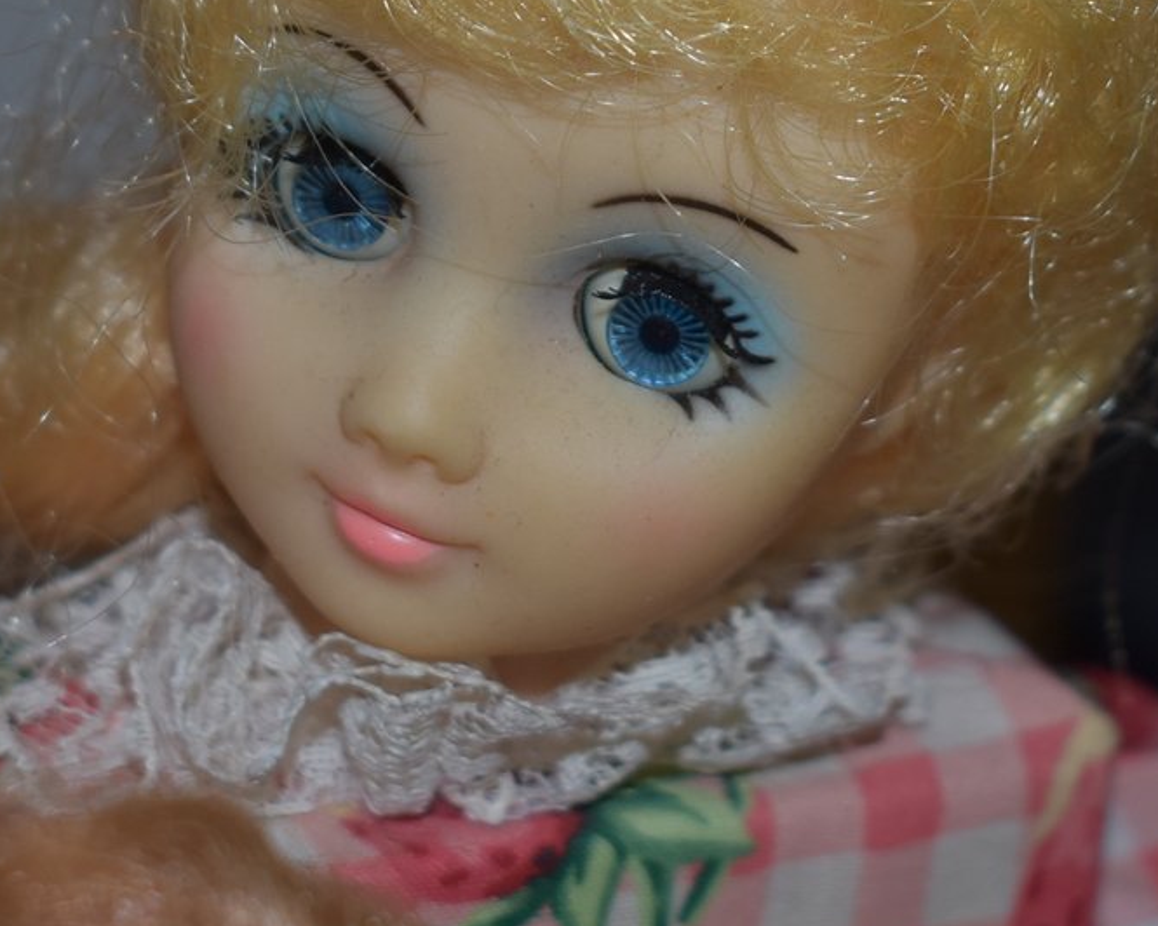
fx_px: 5175
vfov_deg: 10.2
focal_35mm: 151
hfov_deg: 12.8
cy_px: 145
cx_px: 432
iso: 360
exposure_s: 1/125
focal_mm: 42
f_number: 5
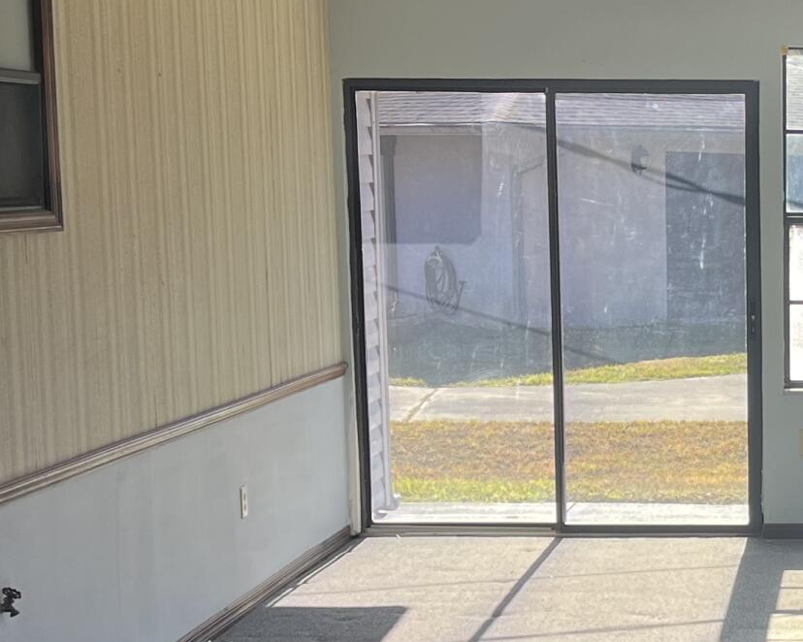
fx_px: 2186
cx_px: 834
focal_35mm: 92
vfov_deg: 16.5
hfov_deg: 20.1
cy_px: 550
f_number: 1.5
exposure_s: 1/304
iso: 50
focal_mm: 5.7
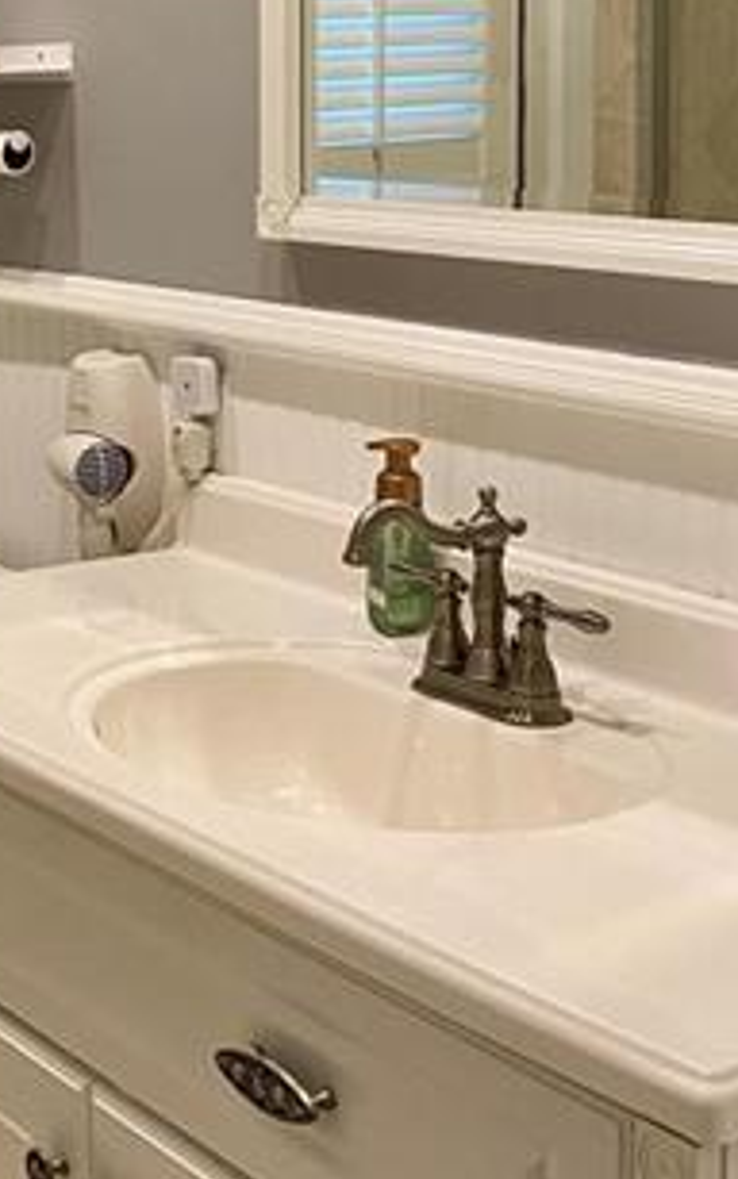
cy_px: 323
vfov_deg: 29.4
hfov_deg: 18.4
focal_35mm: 69
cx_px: 4
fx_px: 2219
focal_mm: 4.25
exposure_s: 1/60
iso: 80
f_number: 1.8
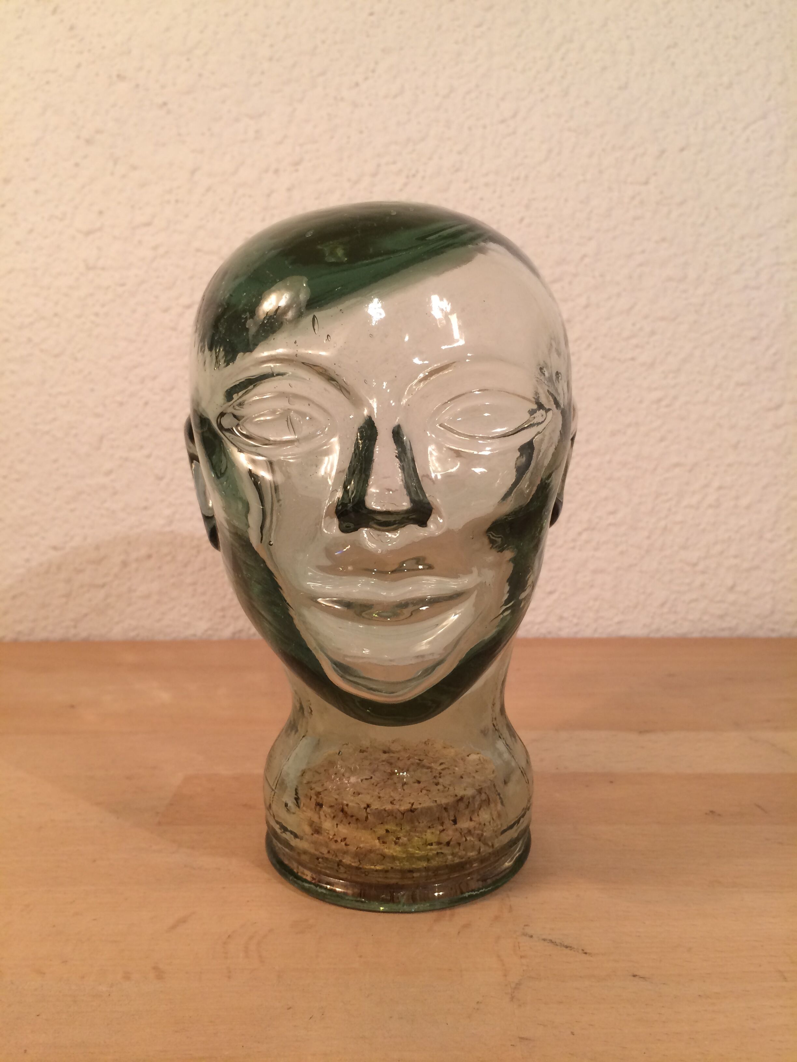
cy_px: 531
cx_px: 398
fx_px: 890
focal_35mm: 29
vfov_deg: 61.7
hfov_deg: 48.2
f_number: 2.2
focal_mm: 4.15
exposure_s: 1/33
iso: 50
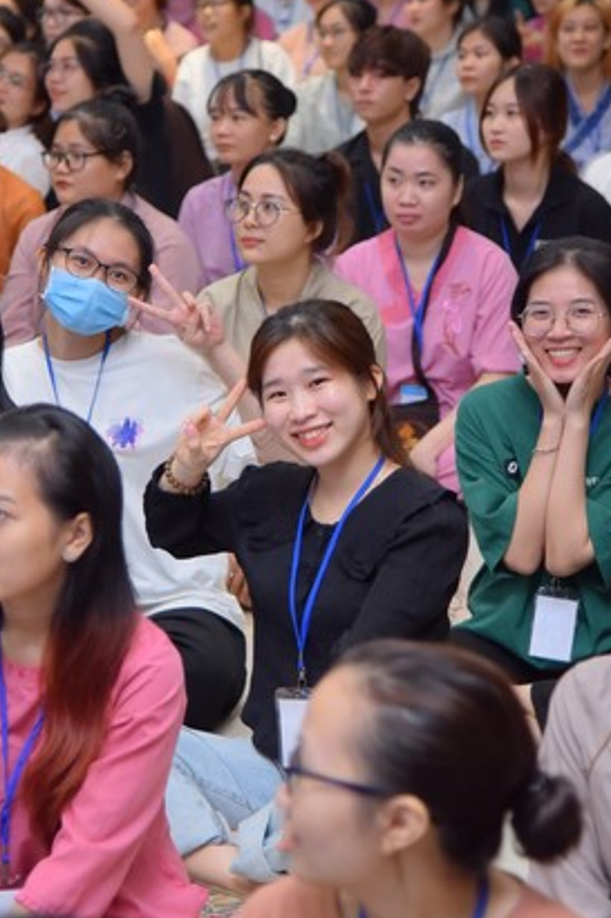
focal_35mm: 130
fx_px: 3312
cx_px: 250
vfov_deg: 15.8
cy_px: 446
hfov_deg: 10.5
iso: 1250
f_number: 4
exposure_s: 1/160
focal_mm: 82
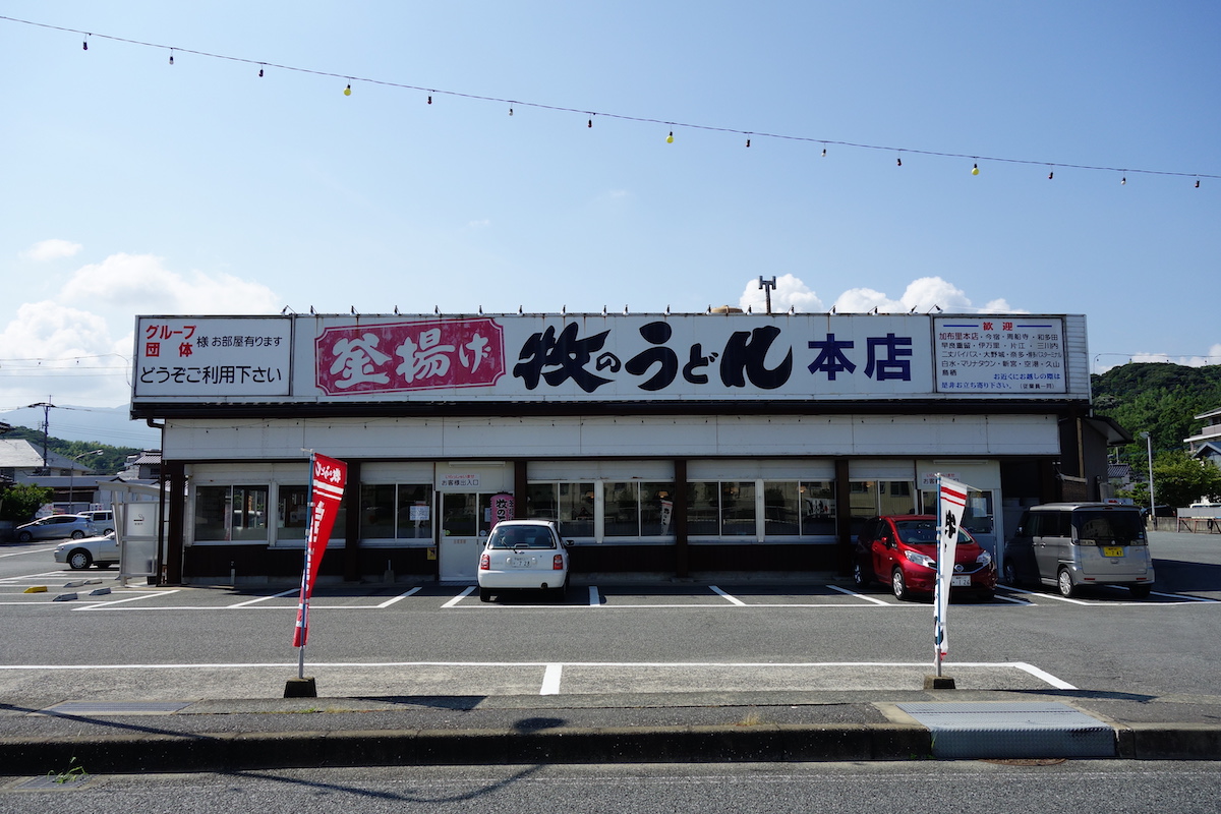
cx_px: 610
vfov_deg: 45.0
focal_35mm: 29
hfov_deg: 63.7
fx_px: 984
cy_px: 407
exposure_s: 1/640
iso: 125
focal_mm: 10.77
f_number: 5.6
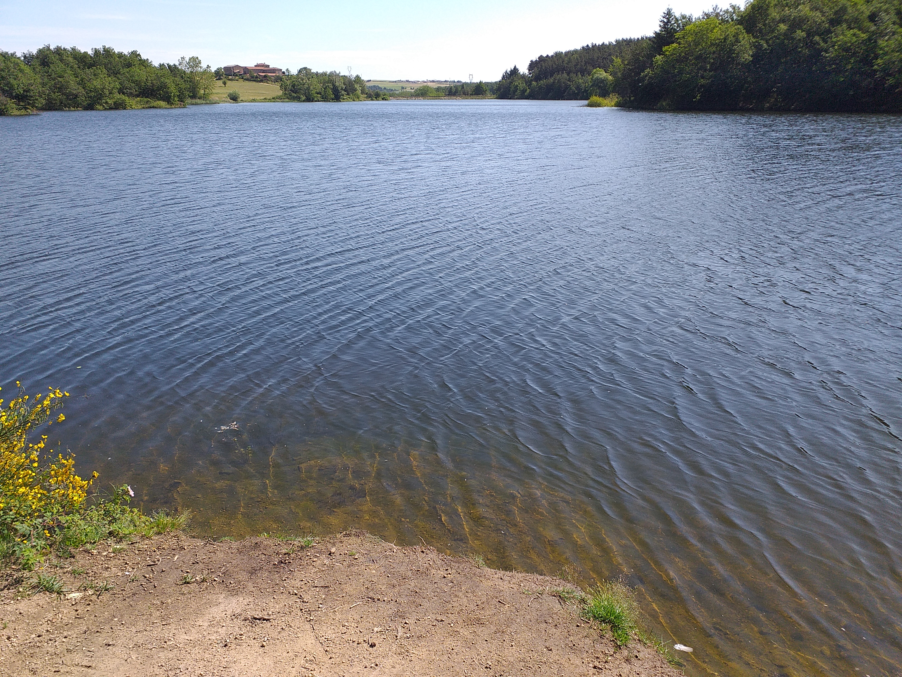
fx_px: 677
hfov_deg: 67.3
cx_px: 451
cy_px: 338
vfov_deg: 53.1
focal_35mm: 26
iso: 40
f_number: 1.9
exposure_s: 1/1021
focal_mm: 3.6
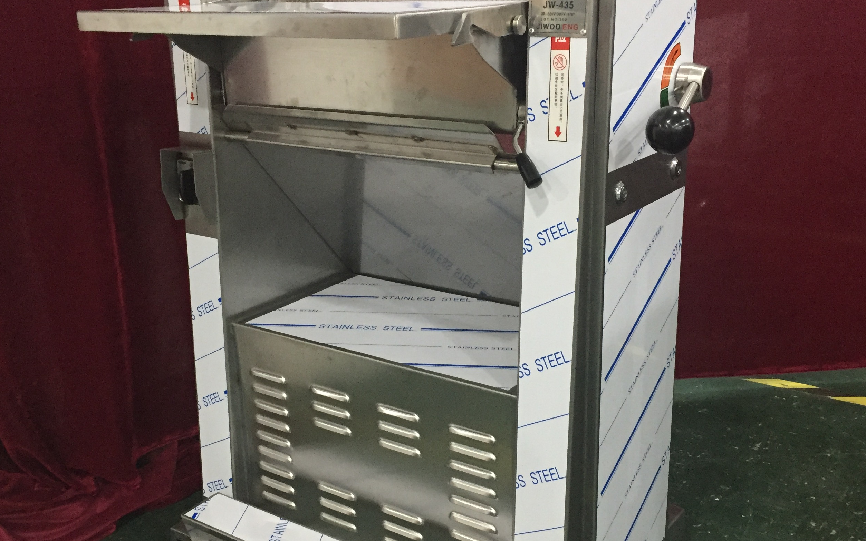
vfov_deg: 32.0
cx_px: 428
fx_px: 944
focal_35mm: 40
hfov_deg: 49.3
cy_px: 298
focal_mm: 4.15
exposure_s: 1/20
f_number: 2.2
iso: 250
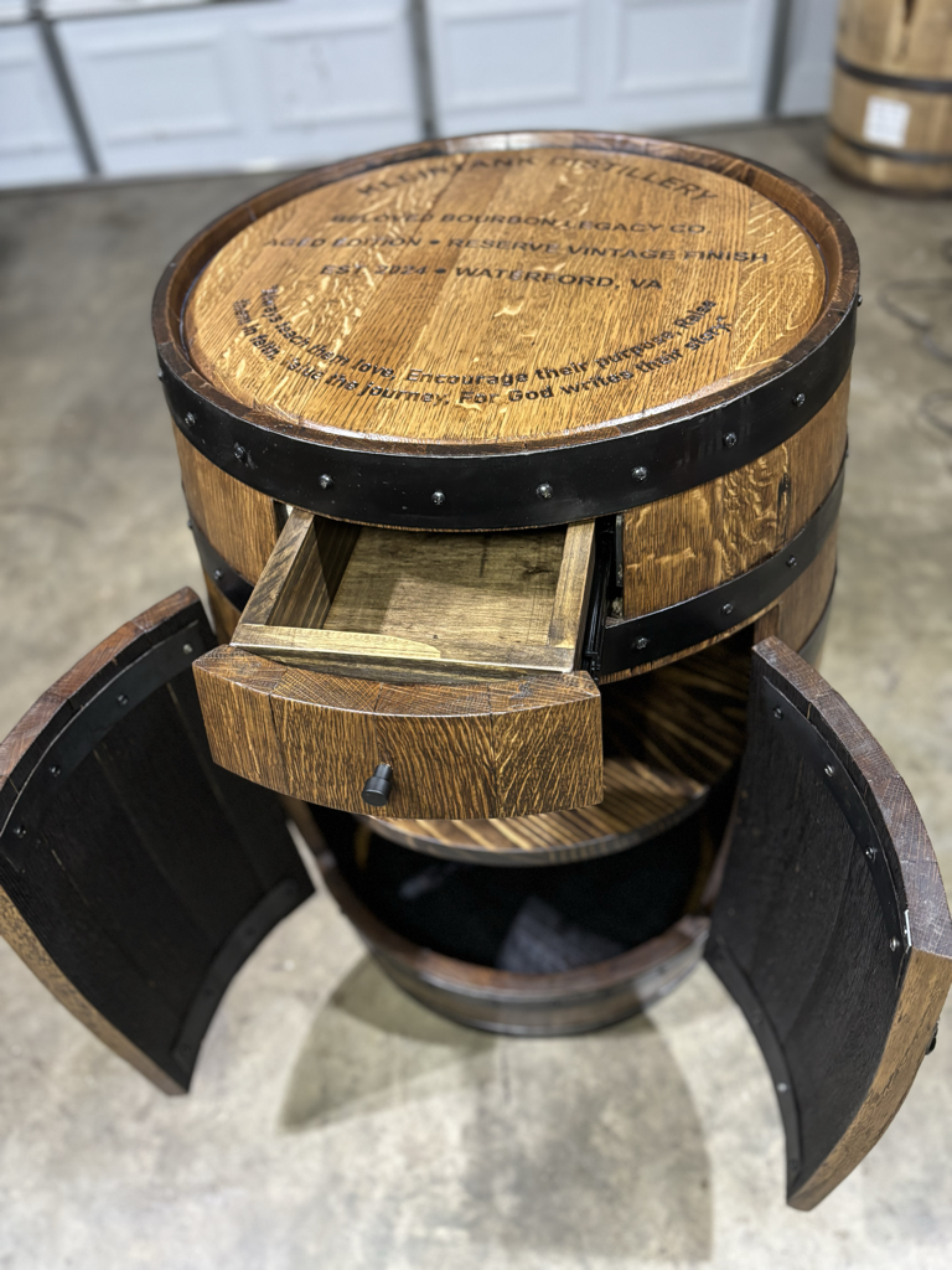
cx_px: 476
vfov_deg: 67.3
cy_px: 635
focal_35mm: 26
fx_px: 953
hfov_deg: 53.1
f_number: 1.6
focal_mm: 5.96
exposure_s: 1/40
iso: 400
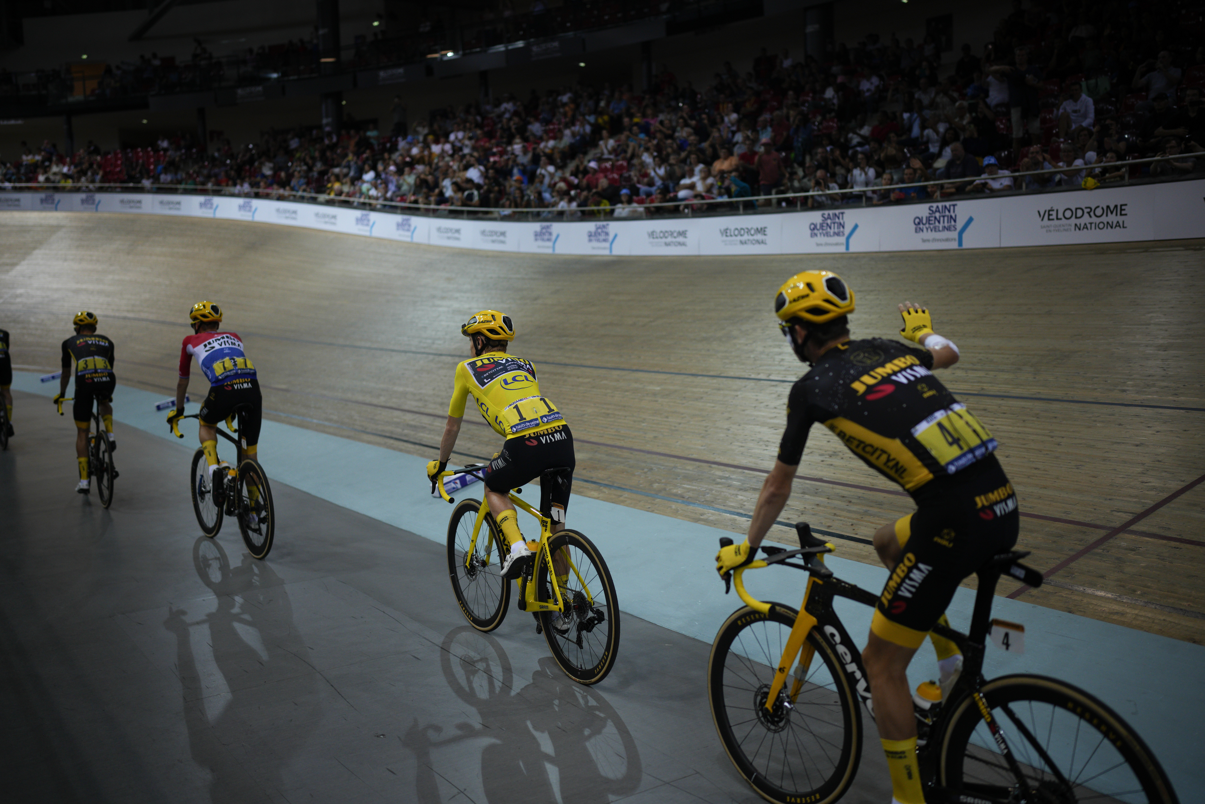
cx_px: 602
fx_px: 1171
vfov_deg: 37.9
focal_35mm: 35
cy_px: 402
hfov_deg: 54.4
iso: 640
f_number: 1.6
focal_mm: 35
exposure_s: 1/4000
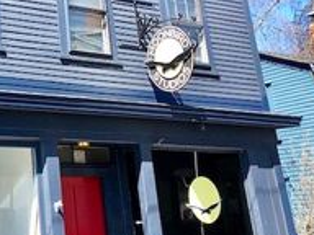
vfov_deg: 18.9
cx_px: -23
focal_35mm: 73
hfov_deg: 25.0
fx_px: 662
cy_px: -61
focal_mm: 3.99
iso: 20
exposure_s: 1/615
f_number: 1.8
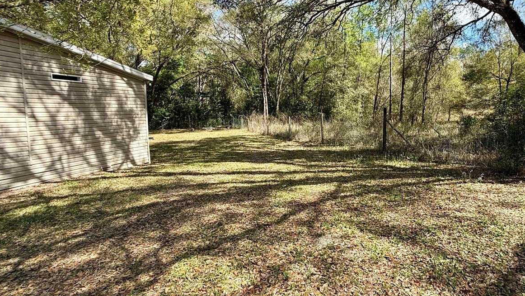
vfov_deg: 53.5
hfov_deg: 83.1
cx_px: 306
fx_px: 292
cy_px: 131
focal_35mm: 21
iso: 50
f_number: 2.2
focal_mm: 2.22
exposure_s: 1/559
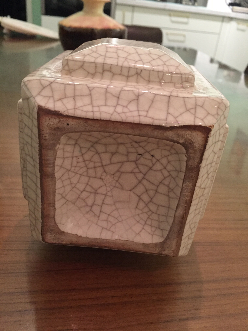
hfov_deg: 48.2
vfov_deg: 61.7
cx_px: 124
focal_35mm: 29
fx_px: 277
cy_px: 166
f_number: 2.2
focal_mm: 4.15
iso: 250
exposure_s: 1/33
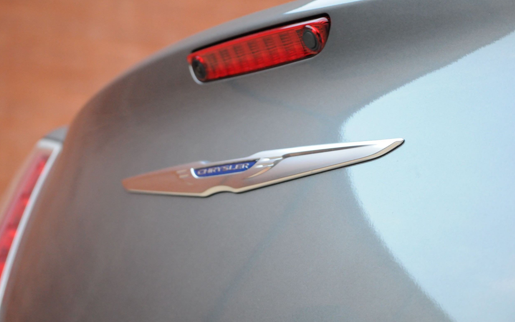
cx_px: 258
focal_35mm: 92
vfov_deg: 14.2
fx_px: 1291
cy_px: 159
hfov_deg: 22.6
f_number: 5.6
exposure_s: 1/200
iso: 2000
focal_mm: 60
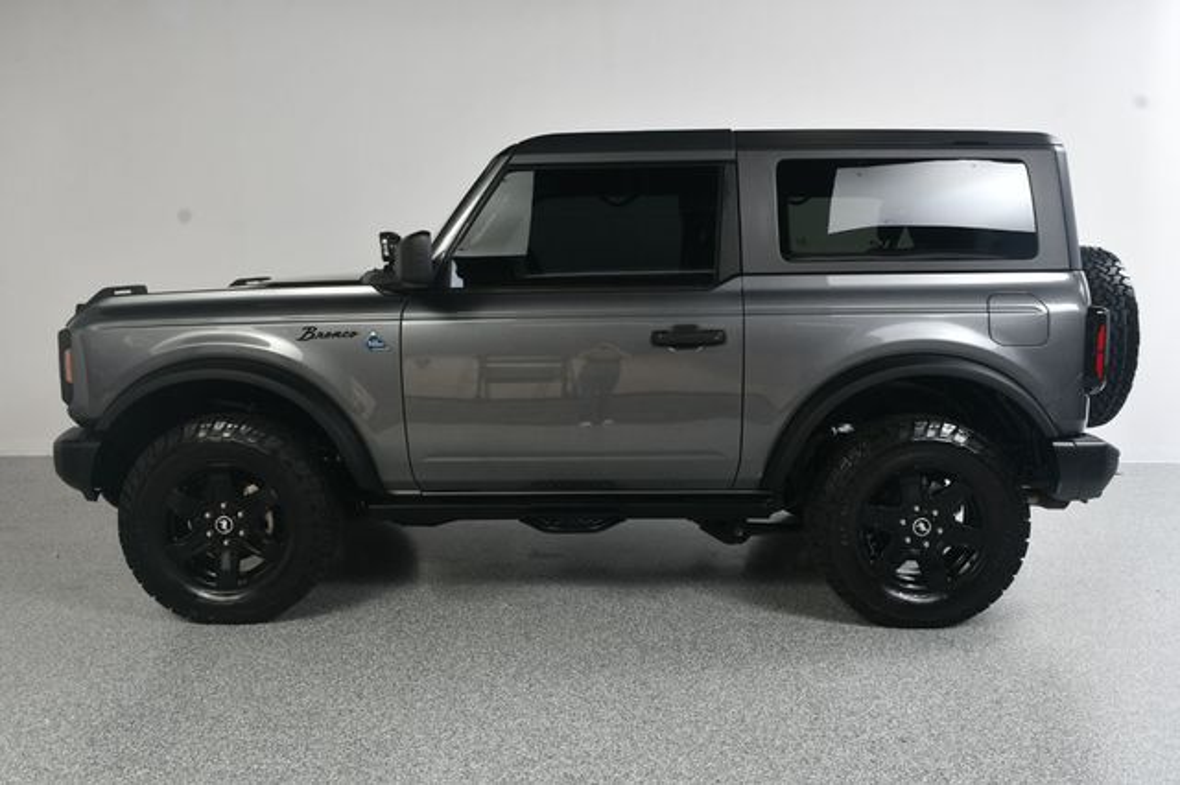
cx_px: 590
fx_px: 1081
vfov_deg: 39.9
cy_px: 392
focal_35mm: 33
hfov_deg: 57.2
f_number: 10
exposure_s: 1/160
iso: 100
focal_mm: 22
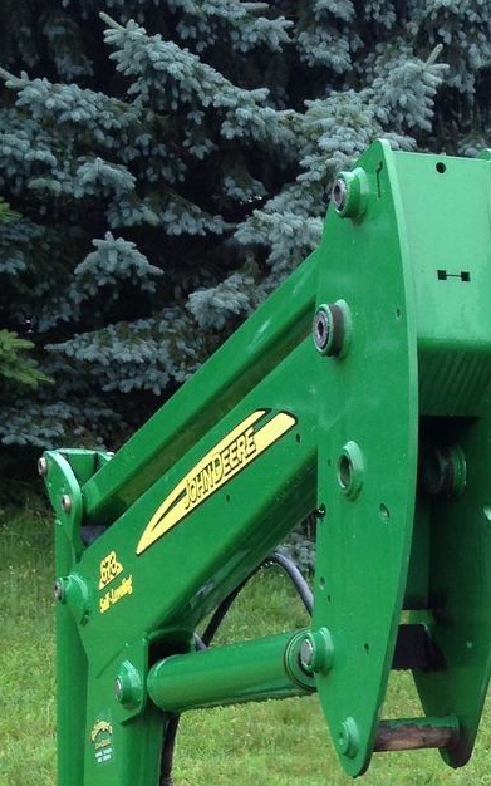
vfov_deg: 22.1
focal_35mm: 91
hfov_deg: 14.0
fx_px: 1949
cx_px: 546
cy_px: 756
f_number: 2.4
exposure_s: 1/40
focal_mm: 4.28
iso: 50
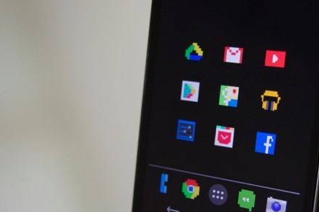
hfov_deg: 28.7
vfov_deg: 19.4
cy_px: 135
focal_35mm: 70
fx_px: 620
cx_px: 212
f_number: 4.5
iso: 1250
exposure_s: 1/60
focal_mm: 34
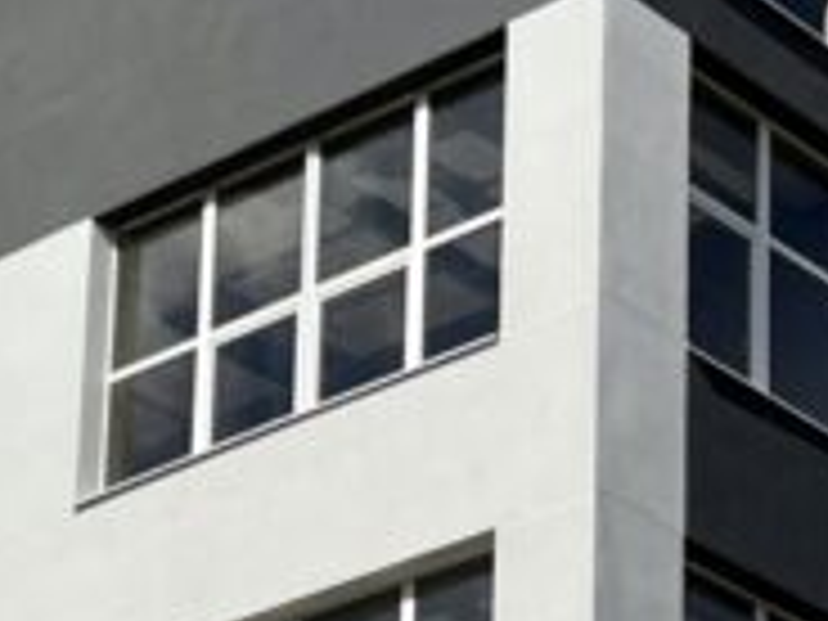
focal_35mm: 145
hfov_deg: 13.2
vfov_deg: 9.6
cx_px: 999
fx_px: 3468
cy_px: 1174
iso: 50
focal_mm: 5.7
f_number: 1.5
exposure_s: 1/9434
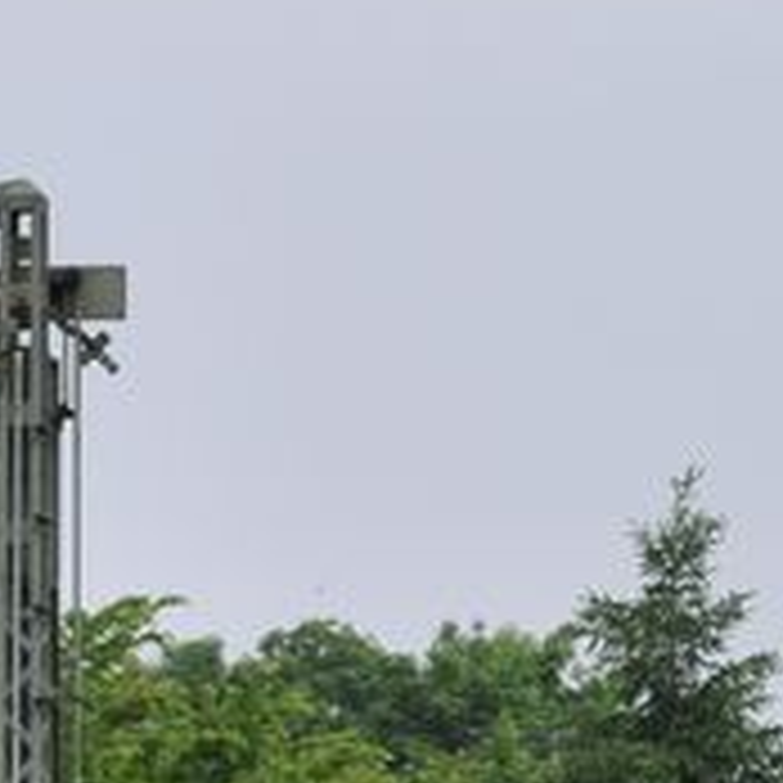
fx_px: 12476
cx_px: 1580
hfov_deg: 3.6
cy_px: 1107
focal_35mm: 488
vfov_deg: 3.6
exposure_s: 1/500
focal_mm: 65
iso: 320
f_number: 6.3
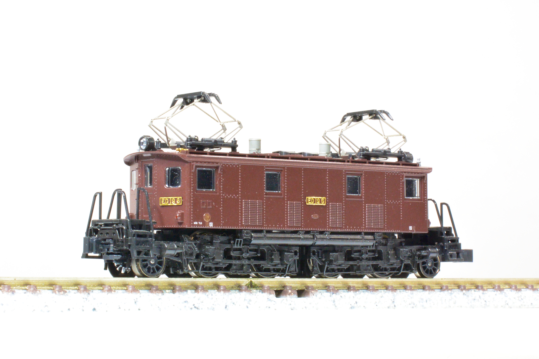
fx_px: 1617
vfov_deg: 12.7
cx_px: 270
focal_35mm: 108
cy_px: 180
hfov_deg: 18.9
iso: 800
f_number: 25
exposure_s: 1
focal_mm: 40
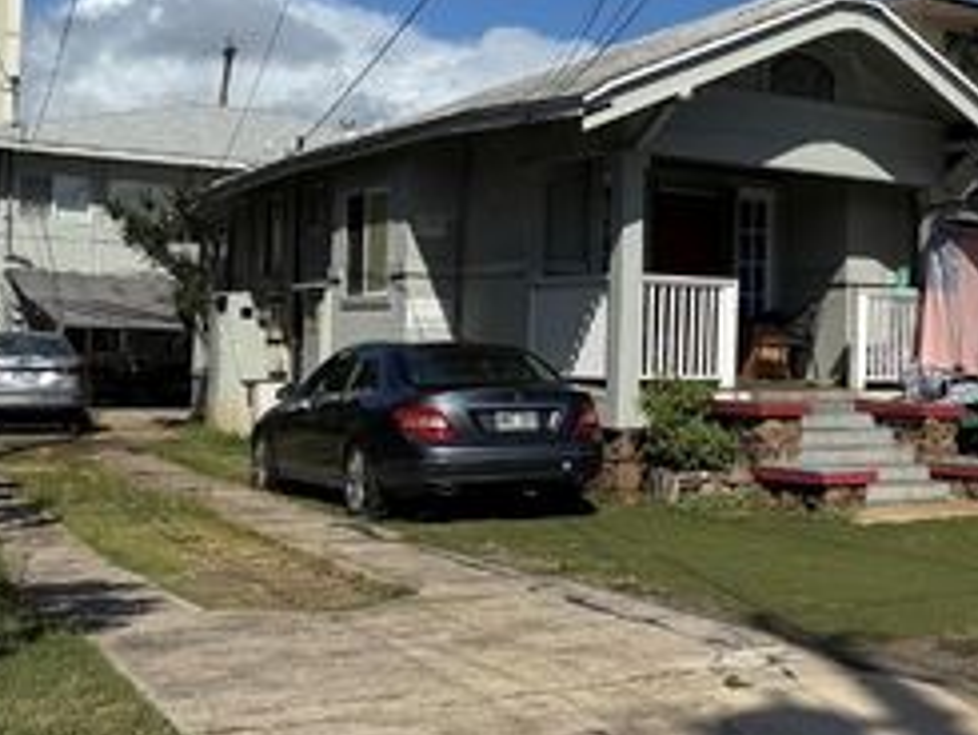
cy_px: 298
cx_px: 970
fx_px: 1385
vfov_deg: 29.6
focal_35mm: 49
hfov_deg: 35.3
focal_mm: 6.76
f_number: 1.78
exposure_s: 1/8130
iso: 80
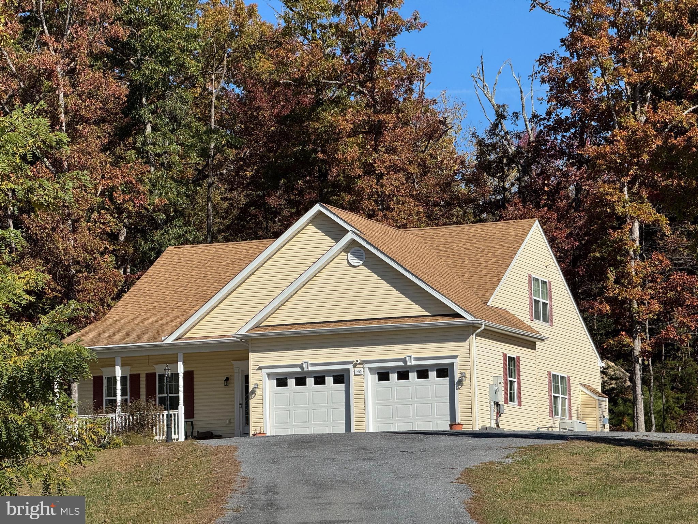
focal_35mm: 120
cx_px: 349
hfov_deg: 16.4
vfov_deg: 12.3
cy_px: 262
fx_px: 2420
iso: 50
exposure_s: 1/2933
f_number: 2.8
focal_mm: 15.66
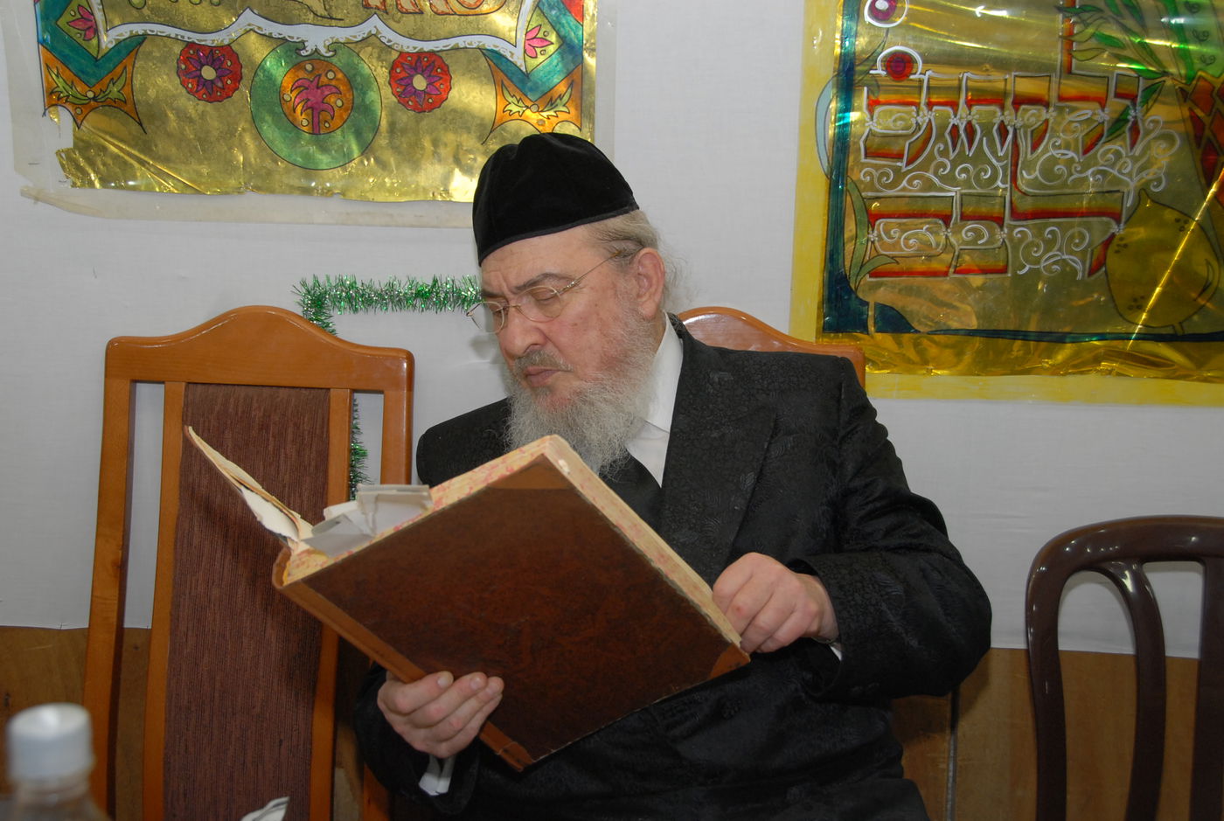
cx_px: 612
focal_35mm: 46
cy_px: 410
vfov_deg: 29.1
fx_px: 1584
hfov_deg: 42.3
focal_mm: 31
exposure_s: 1/60
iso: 400
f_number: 5
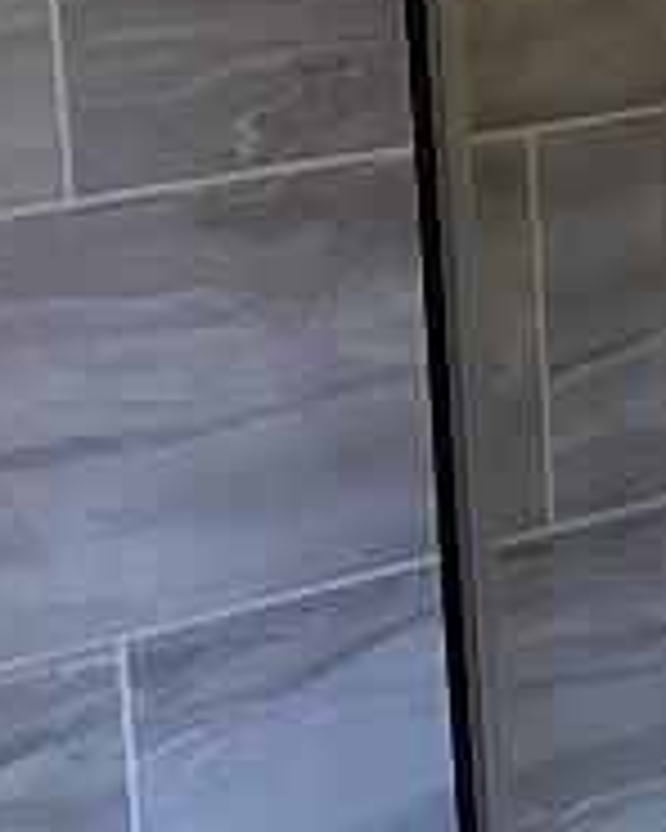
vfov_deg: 14.5
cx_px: 1778
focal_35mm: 130
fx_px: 3203
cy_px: -67
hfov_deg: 9.9
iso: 800
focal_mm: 6.86
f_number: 1.78
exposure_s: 1/50
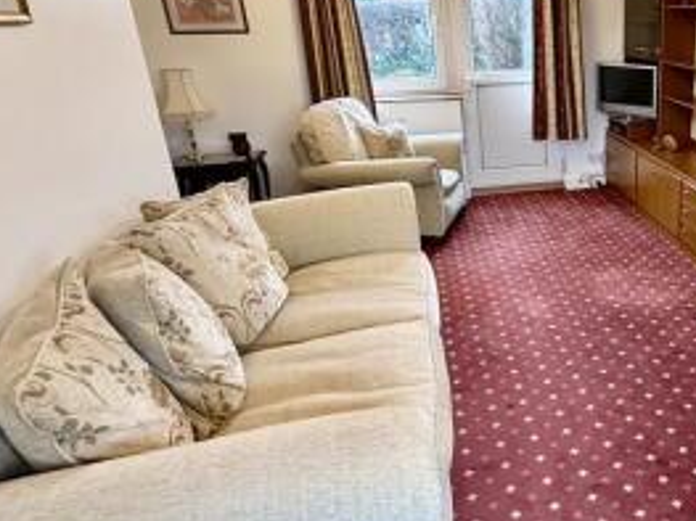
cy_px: 242
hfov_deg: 52.0
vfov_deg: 45.4
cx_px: 615
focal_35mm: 31
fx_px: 623
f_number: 2.2
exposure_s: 1/50
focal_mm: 2.22
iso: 250
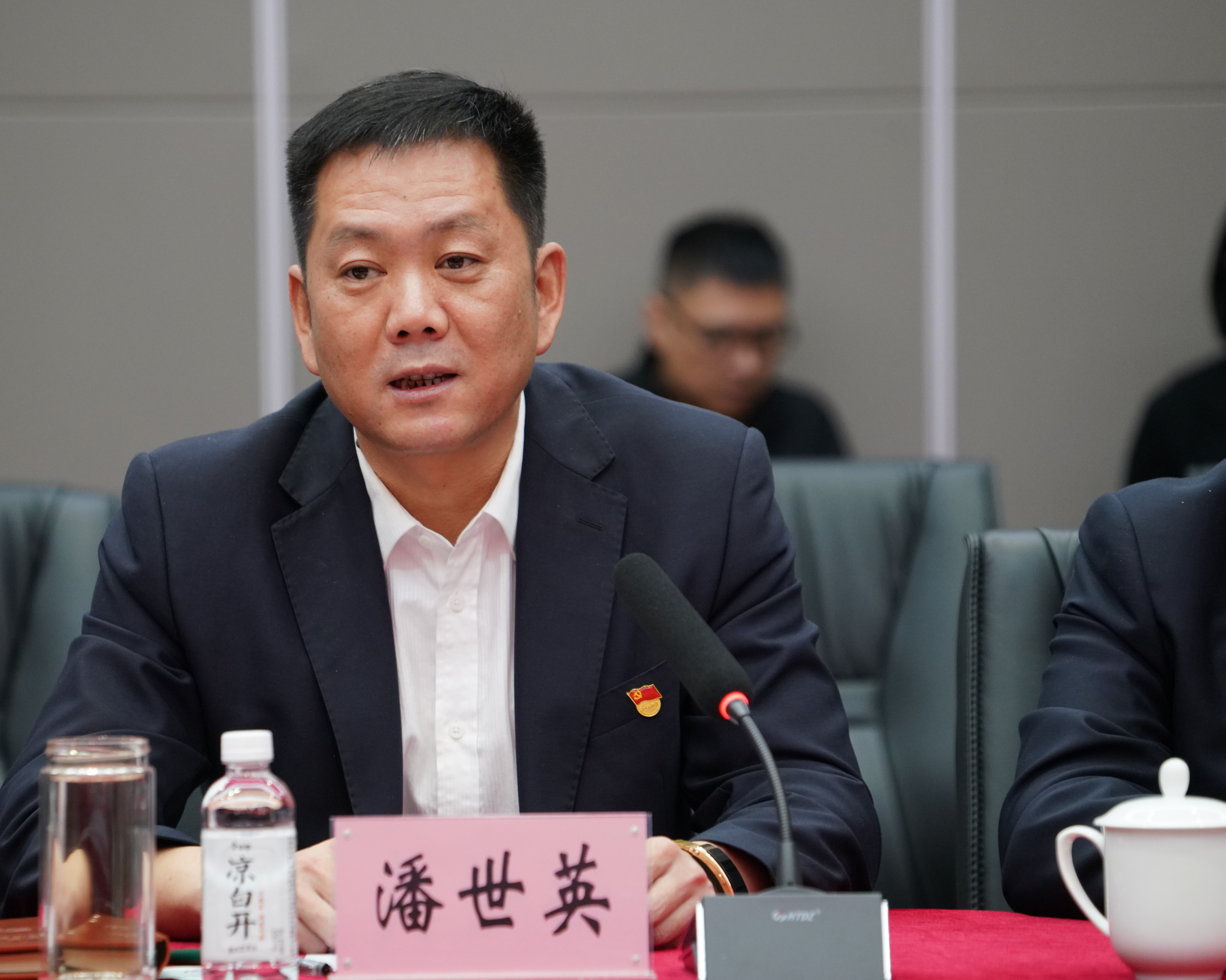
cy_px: 490
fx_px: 7692
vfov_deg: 7.3
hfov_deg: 9.1
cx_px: 498
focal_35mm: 212
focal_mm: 188
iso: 3200
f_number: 5.6
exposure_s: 1/125
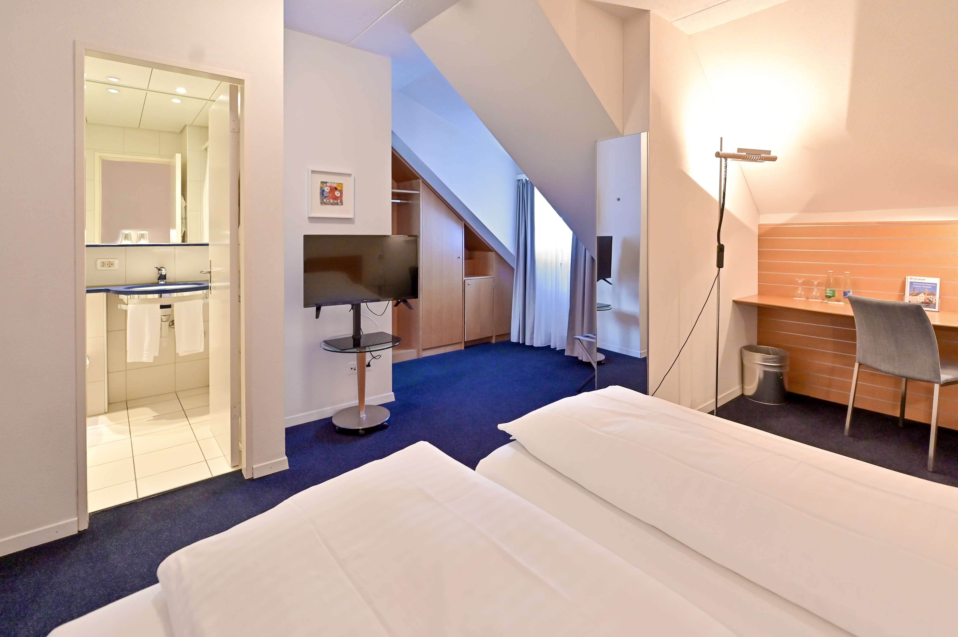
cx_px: 479
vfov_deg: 73.7
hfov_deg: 96.8
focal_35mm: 16
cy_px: 318
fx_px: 425
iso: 1000
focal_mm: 16
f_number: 4
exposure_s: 1/80
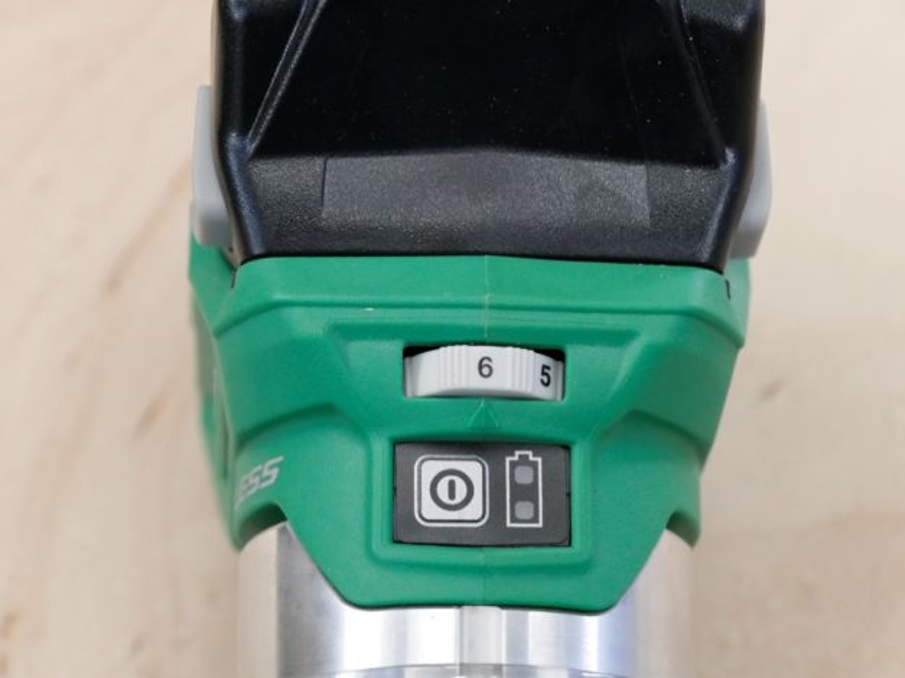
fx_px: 3816
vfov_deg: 10.2
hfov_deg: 13.5
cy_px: 339
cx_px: 452
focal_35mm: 146
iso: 3200
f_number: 5.4
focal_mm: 73
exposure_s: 1/160
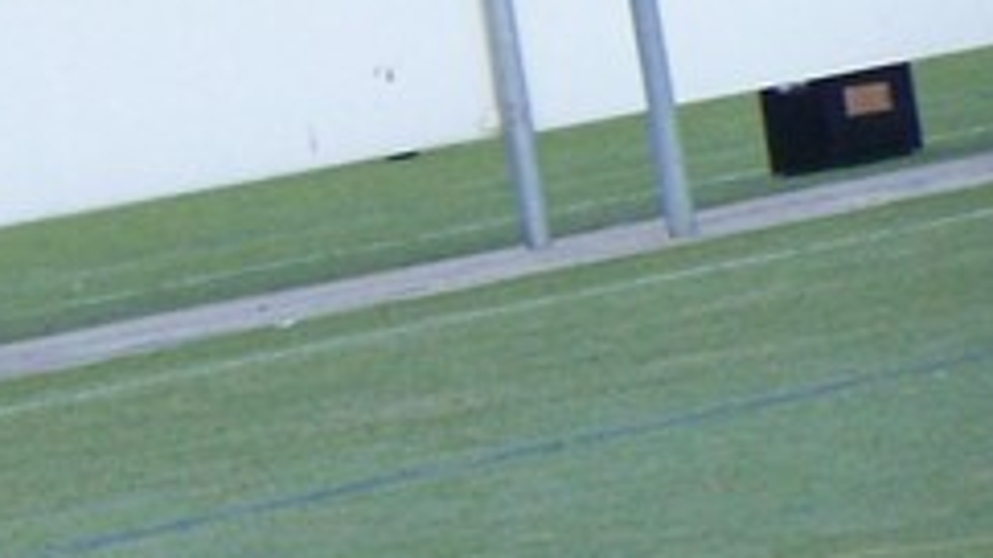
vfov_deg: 1.9
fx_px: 16874
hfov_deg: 3.3
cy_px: -98
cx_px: -1071
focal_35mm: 641
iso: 160
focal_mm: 23.1
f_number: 3.3
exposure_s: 1/400
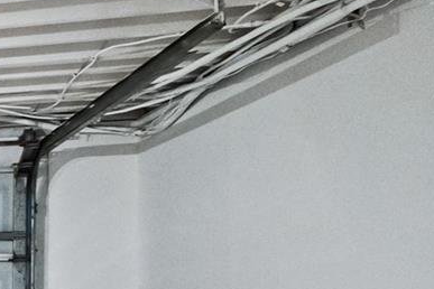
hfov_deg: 19.0
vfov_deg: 21.1
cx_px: -441
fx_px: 747
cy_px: 293
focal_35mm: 62
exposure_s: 1/4
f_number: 8
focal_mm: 10
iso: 1600
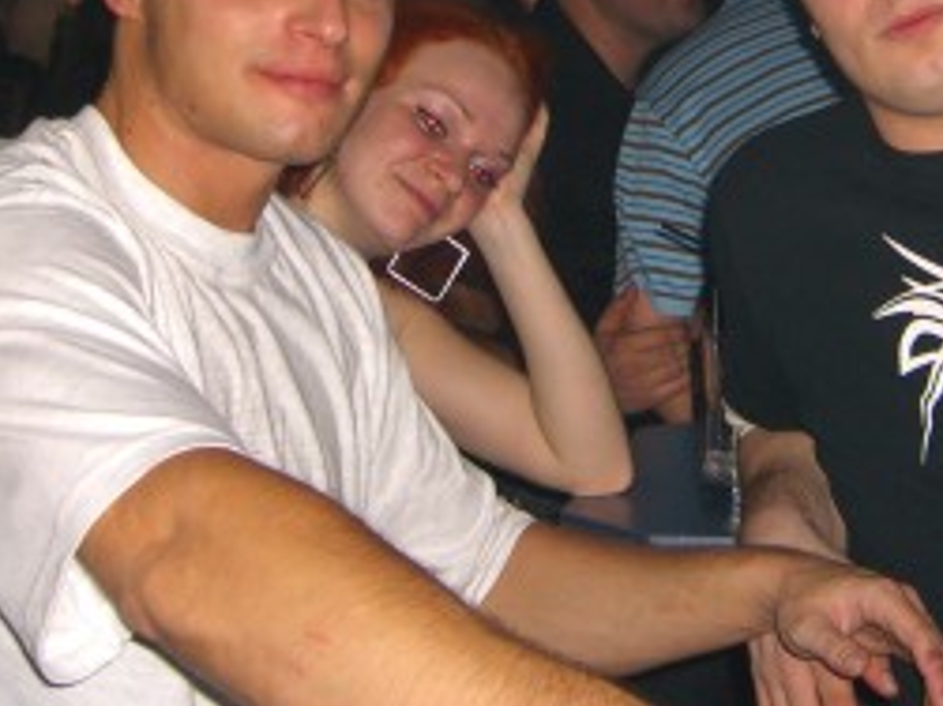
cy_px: 53
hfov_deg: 21.5
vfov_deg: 16.0
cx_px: 635
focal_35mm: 91
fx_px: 2478
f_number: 2.8
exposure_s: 1/60
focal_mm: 7.9
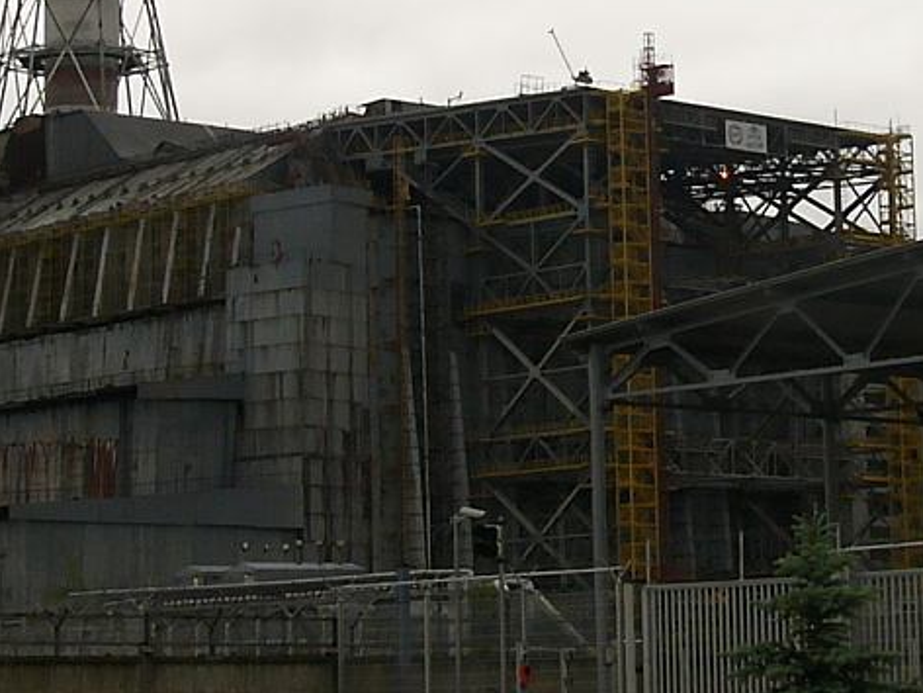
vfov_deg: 11.7
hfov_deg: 15.6
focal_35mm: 126
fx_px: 3360
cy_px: 145
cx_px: 594
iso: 50
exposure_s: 1/400
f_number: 4.6
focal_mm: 7.1
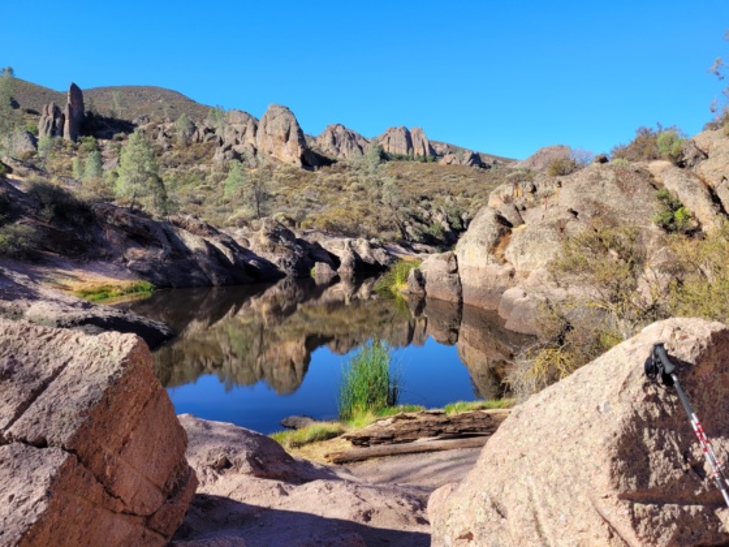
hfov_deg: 67.3
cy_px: 274
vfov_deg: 53.1
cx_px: 364
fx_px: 548
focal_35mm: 26
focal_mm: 5.4
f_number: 1.8
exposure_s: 1/1141
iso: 40
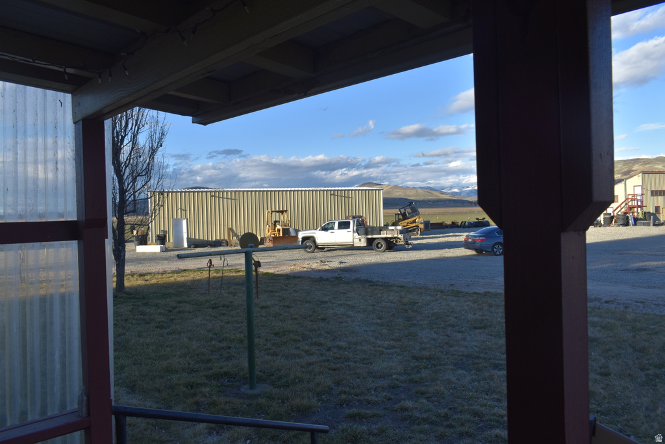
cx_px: 332
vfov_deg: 47.9
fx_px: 499
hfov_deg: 67.4
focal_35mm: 27
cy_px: 222
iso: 200
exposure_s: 1/250
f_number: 8
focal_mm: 18
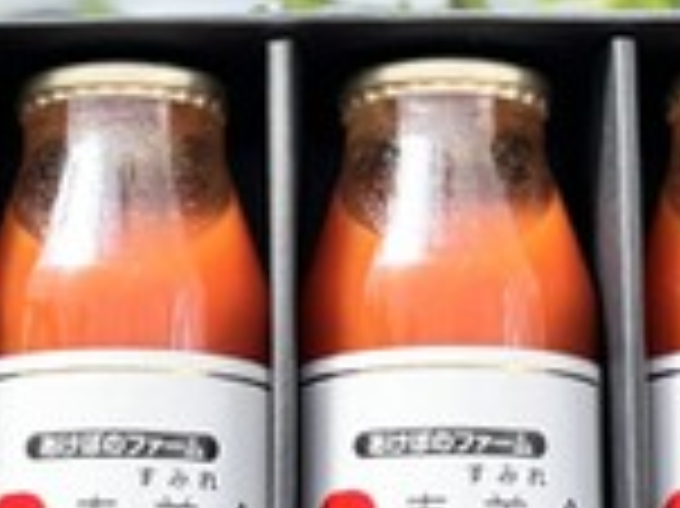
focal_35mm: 153
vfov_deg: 9.7
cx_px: 284
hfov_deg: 12.9
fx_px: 3003
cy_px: 252
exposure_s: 1/503
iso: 64
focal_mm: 6.86
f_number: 1.78
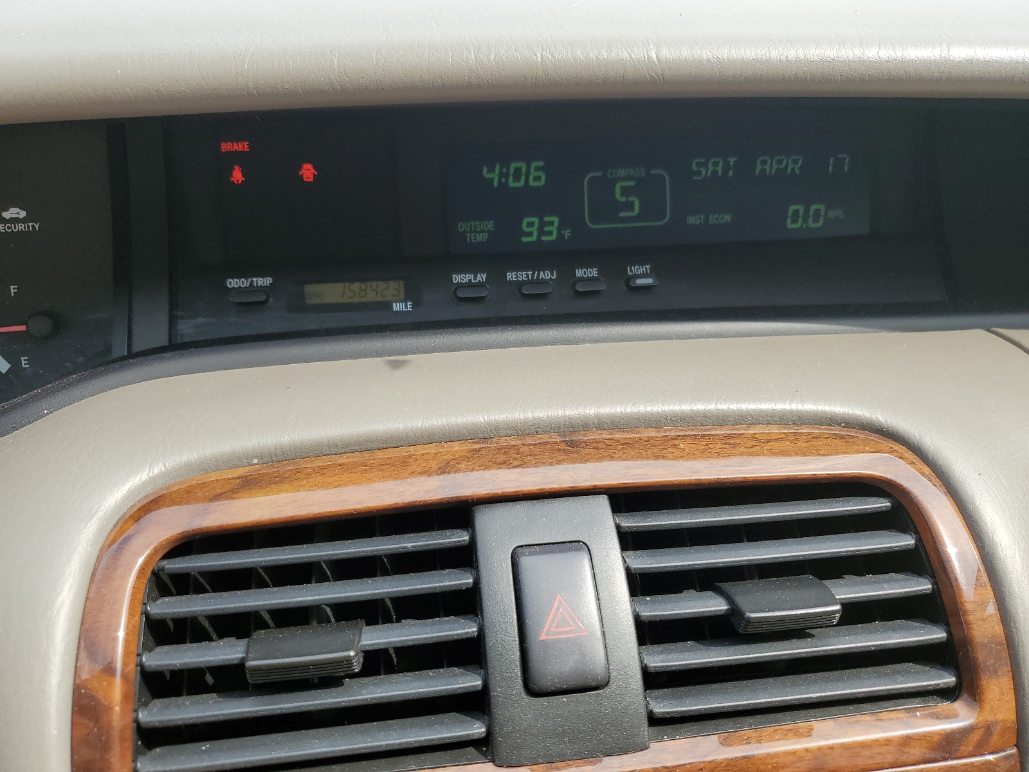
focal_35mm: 26
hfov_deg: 67.3
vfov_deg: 53.1
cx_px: 514
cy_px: 386
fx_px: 773
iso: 50
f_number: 1.5
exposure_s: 1/556
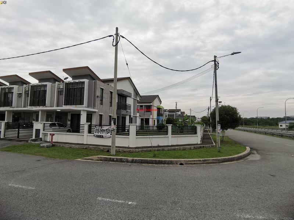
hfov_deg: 84.7
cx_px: 147
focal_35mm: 19
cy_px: 110
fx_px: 161
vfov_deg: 68.7
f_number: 2.2
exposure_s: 1/802
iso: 50
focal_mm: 2.23
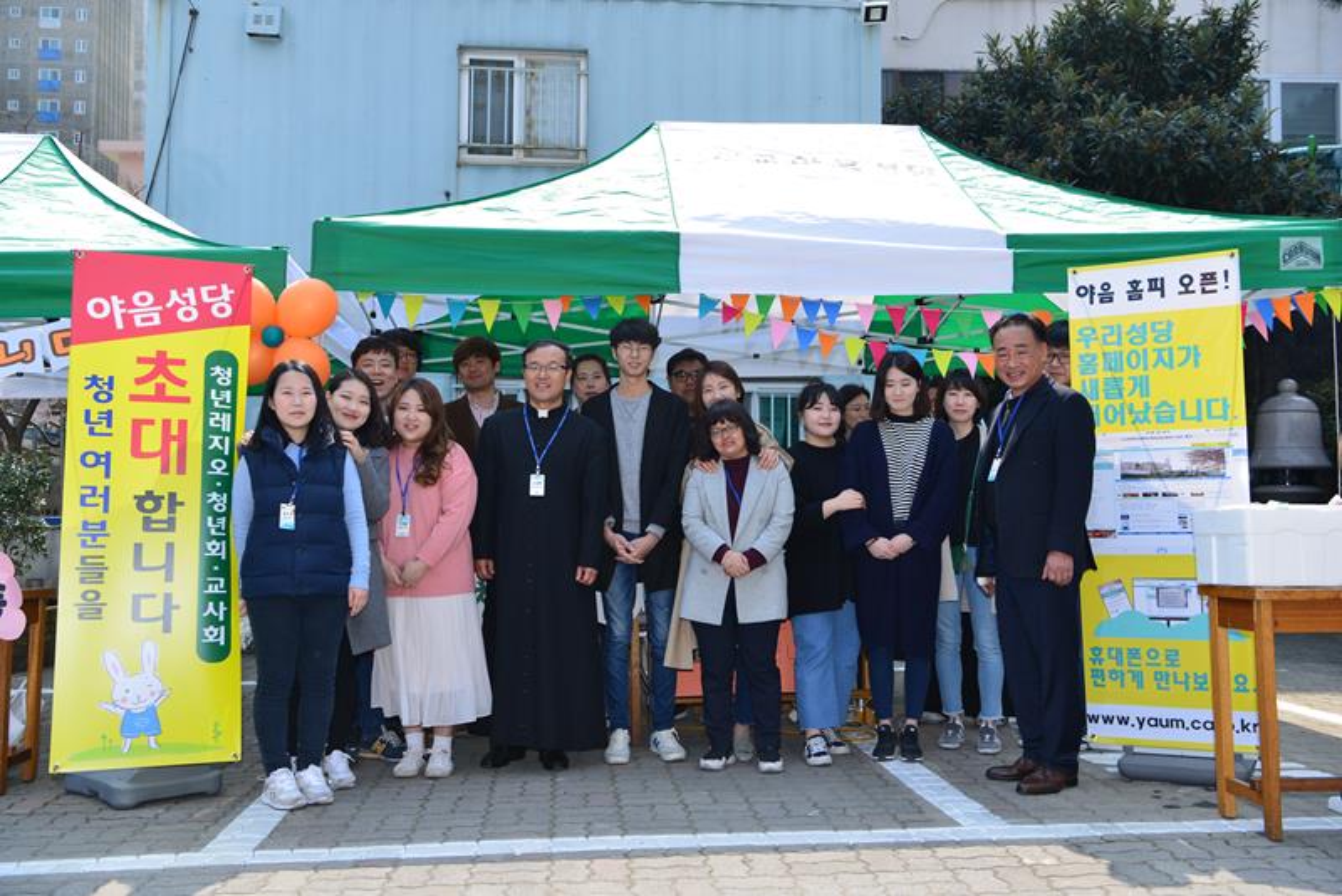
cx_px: 671
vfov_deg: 37.9
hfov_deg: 54.4
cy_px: 448
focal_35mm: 35
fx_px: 1305
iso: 800
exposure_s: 1/640
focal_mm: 35
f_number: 5.6
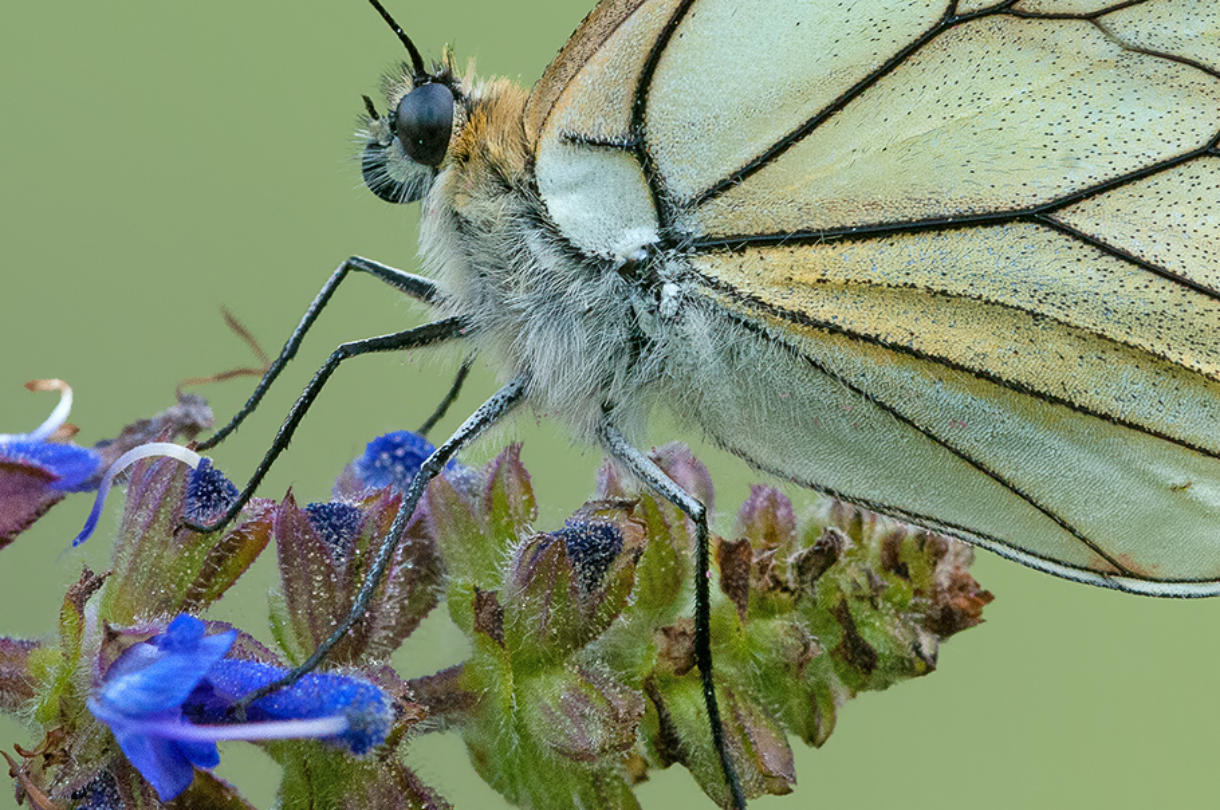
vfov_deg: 4.0
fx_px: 11712
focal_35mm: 346
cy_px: 152
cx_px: 697
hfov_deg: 6.0
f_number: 14
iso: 720
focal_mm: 105
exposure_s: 1/250
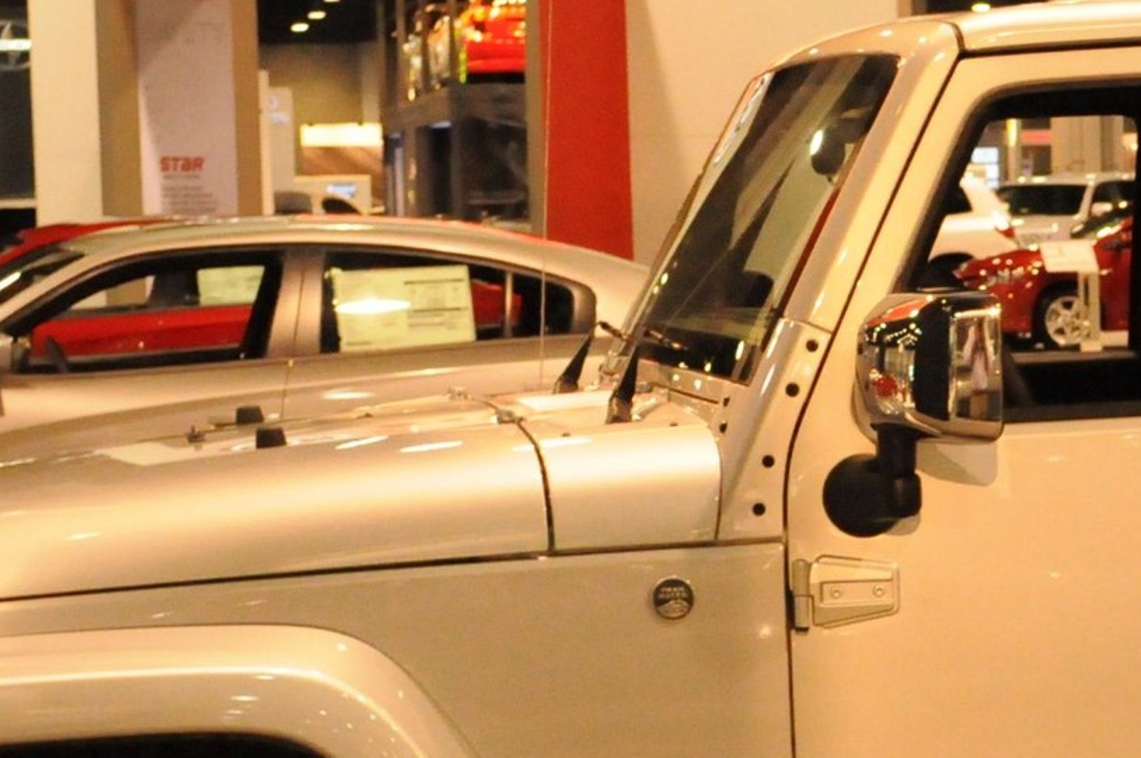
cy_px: 693
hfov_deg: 15.1
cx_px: 1163
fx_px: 4228
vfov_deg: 10.2
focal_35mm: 134
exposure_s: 1/125
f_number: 5.6
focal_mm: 29
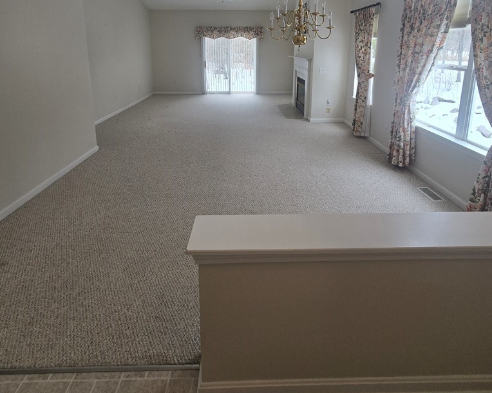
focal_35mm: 17
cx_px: 247
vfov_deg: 71.2
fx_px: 248
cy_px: 94
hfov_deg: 89.6
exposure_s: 1/120
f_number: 2.2
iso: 50
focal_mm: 2.2
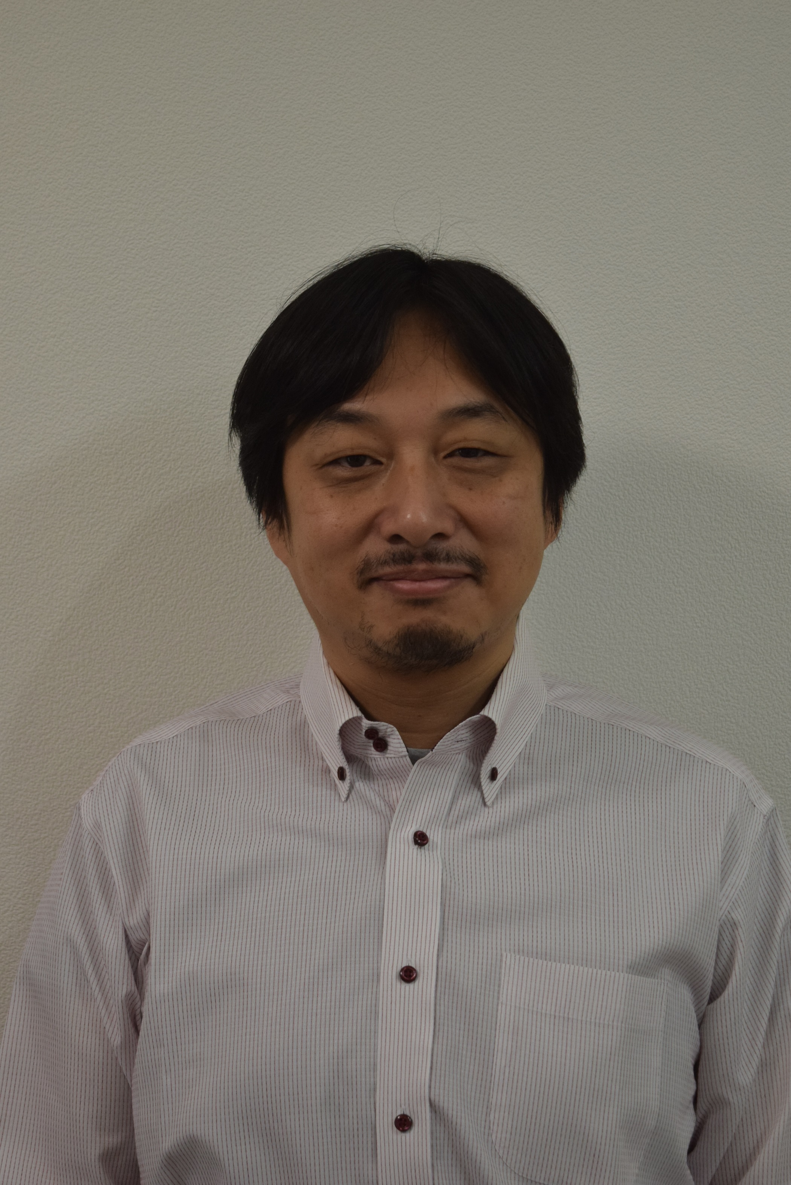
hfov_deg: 16.6
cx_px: 396
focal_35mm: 82
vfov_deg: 24.6
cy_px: 592
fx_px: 2718
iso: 800
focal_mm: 55
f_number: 5.6
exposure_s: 1/125
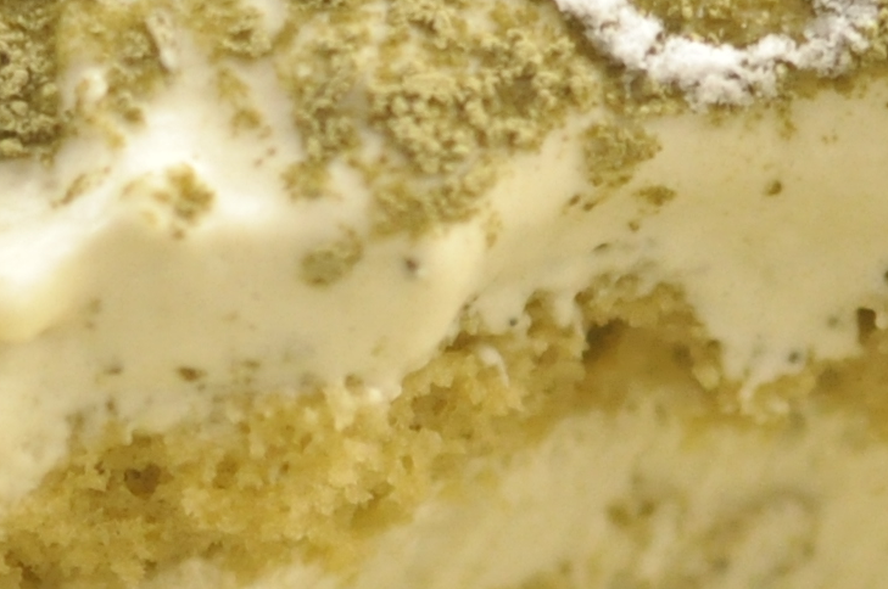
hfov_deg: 6.7
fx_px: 7610
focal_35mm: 309
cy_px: 573
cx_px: 474
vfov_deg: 4.4
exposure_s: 1/800
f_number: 3.2
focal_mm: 35
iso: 800
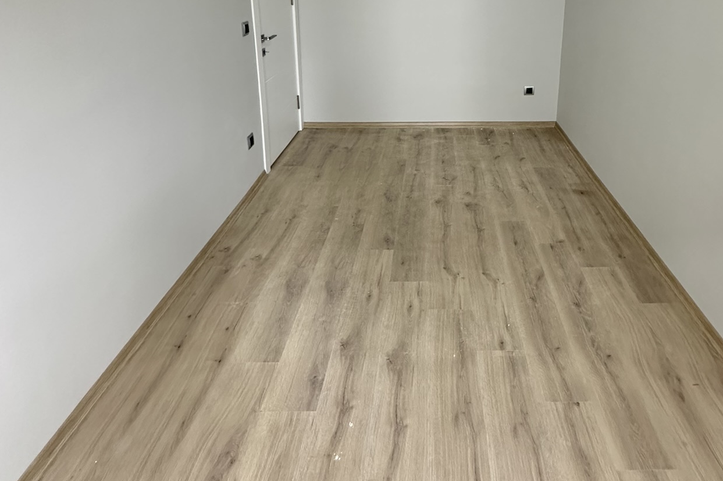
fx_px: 482
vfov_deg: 49.0
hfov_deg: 72.9
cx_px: 438
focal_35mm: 24
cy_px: 75
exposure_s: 1/70
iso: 320
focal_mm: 2.22
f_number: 2.2
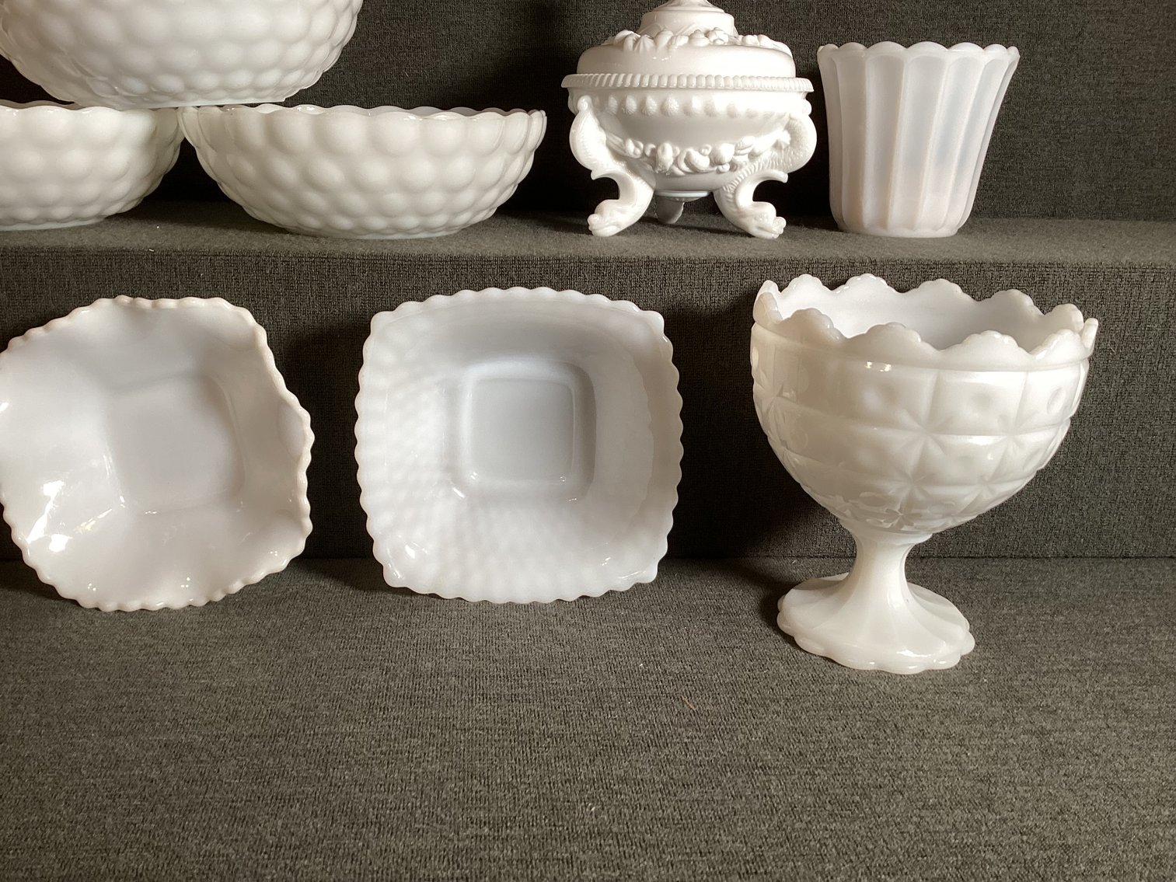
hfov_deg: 58.3
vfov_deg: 45.4
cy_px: 441
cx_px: 588
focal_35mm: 31
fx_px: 1053
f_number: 2.4
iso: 64
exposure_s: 1/60
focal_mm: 3.3
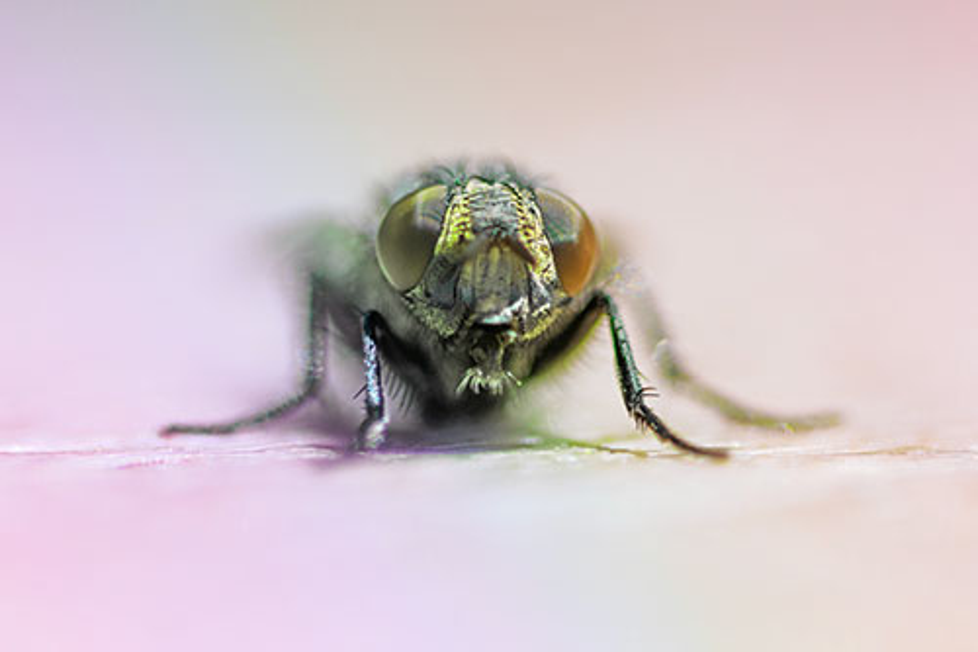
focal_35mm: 210
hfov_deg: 9.8
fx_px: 5703
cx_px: 489
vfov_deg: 6.5
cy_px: 326
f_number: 9.5
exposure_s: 1/800
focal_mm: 210
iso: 220
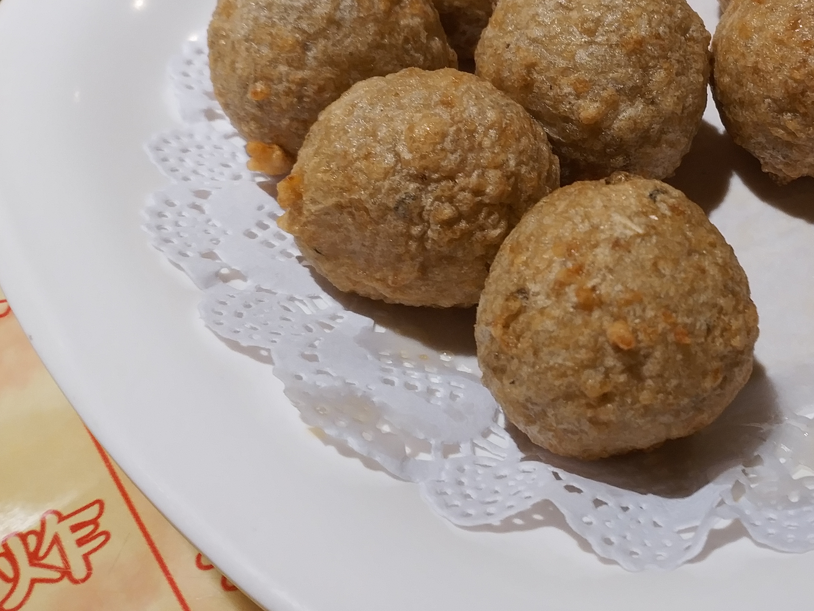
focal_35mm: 56
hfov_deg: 33.4
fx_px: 1317
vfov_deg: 26.0
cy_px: 203
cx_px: 647
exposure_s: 1/25
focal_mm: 4.5
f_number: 2
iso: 225
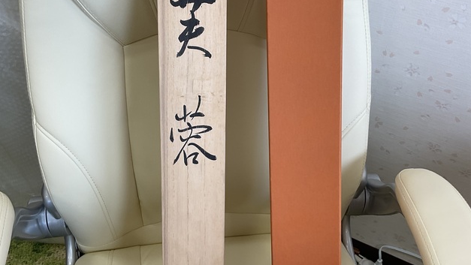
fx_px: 537
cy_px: 124
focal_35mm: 43
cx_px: 234
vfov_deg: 27.7
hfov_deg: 47.3
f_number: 1.8
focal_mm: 3
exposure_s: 1/100
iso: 32
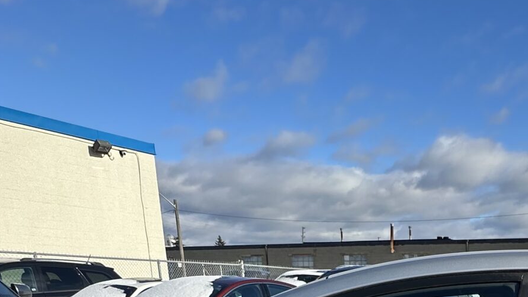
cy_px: 468
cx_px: 451
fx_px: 616
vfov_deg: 21.7
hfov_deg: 43.3
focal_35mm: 44
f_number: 2.2
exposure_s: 1/1289
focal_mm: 2.22
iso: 50
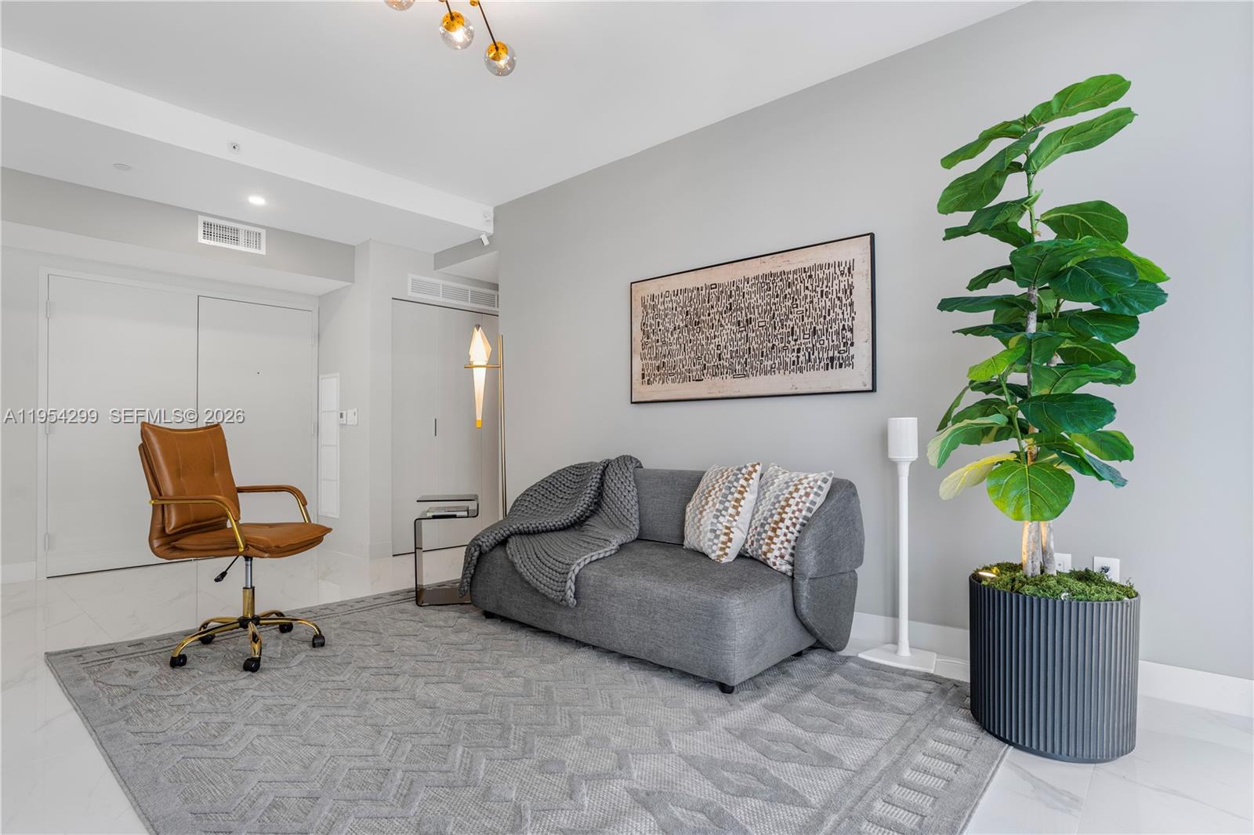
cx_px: 627
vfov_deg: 67.3
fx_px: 627
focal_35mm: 18
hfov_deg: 90.0
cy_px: 418
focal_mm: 18
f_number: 8
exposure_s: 1/13
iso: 125
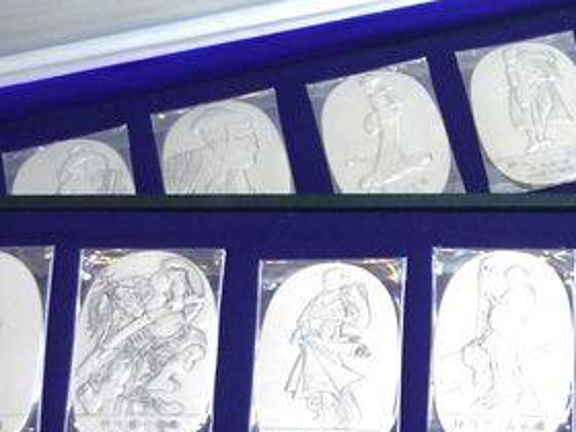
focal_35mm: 106
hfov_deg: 17.4
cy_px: 283
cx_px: 745
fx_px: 1764
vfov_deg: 13.9
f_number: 2.8
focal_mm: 5.5
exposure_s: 1/30
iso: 160
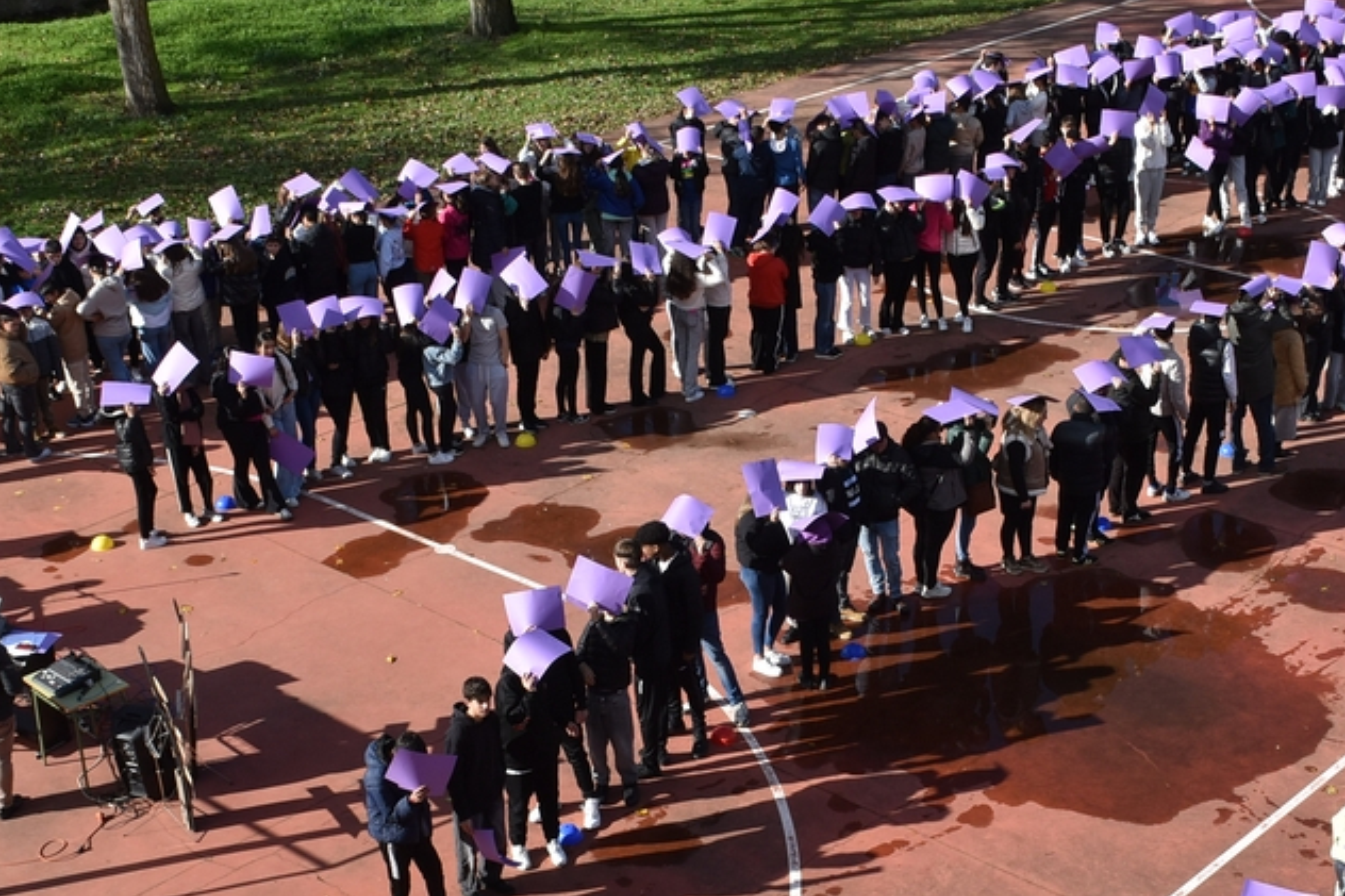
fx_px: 2129
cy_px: 604
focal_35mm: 57
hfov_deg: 35.0
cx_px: 802
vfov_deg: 23.6
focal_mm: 20
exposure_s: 1/320
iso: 200
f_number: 9
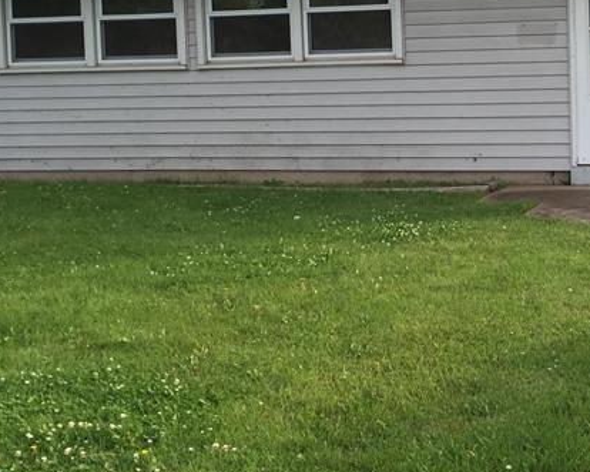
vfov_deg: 21.6
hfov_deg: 26.5
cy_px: 94
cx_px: 497
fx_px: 1222
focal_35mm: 70
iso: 32
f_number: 2.2
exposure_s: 1/534
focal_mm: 4.15
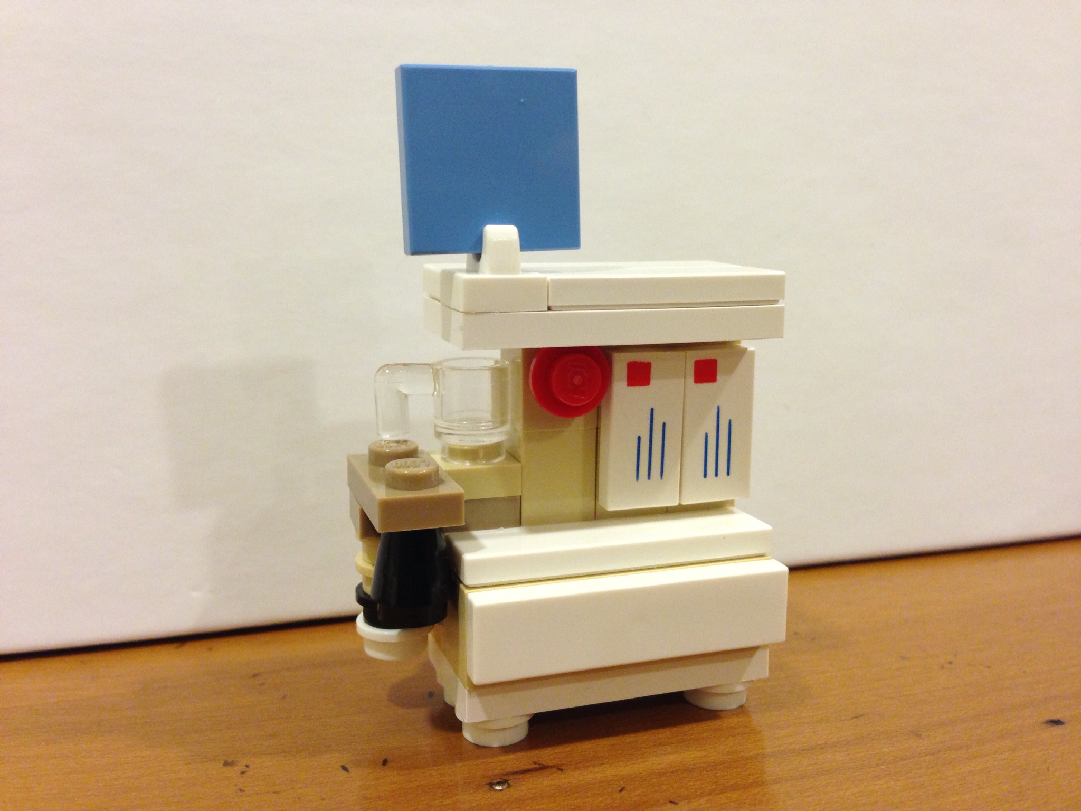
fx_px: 1031
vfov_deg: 42.9
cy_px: 406
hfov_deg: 55.4
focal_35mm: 33
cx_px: 540
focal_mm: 4.13
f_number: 2.4
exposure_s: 1/20
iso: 200
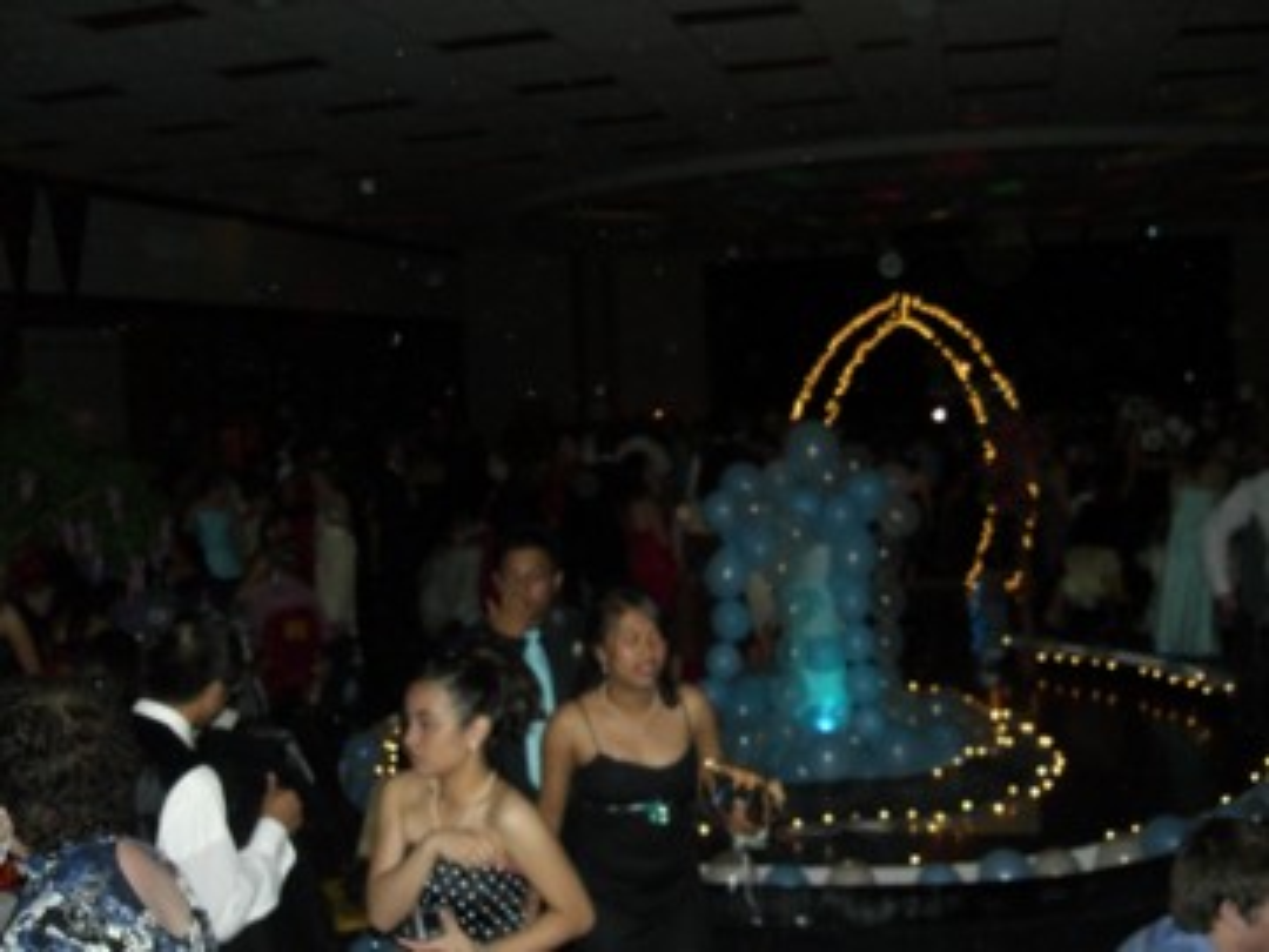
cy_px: 476
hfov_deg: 49.0
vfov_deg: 37.7
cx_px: 634
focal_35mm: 38
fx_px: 1393
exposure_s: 1/60
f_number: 3.1
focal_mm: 6.3
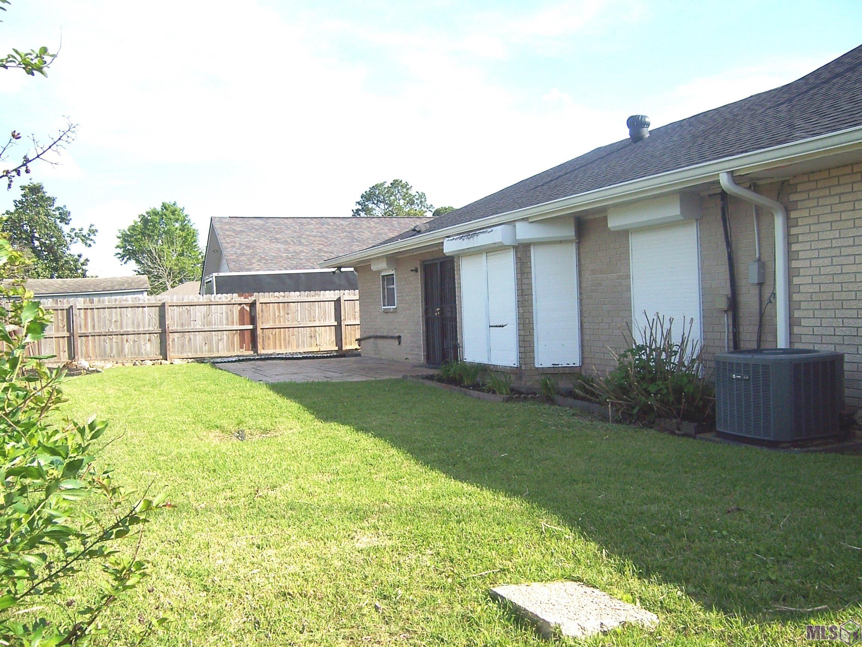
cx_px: 431
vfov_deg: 42.9
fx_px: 822
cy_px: 324
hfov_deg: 55.4
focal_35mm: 33
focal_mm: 5.5
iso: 80
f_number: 3.4
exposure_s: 1/750
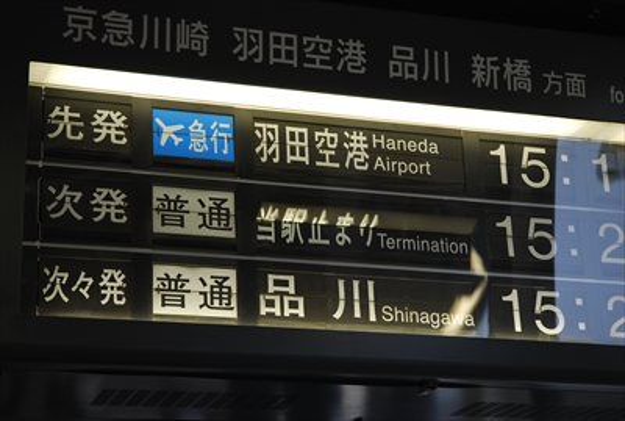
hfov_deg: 25.9
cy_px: 210
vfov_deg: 17.6
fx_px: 1358
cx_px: 312
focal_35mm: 78
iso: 200
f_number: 4.5
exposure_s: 1/30
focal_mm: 52
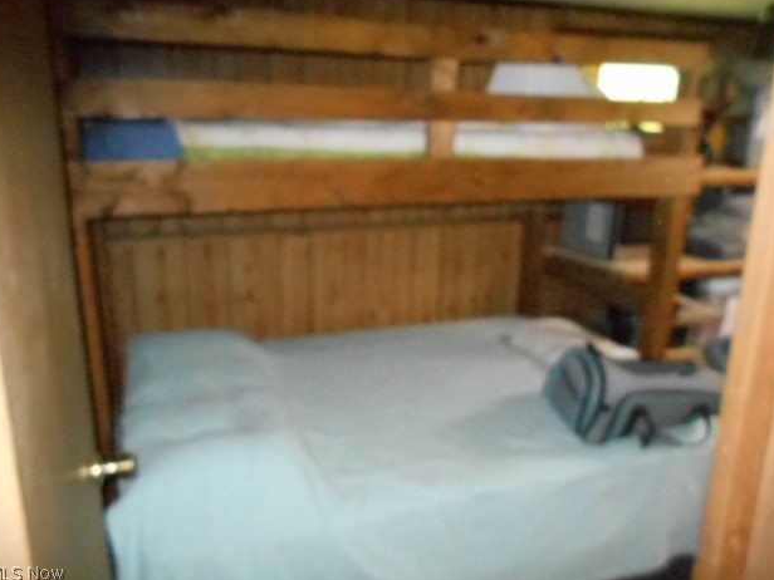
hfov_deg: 65.3
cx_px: 384
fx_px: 604
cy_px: 285
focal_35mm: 27
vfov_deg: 51.4
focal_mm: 4.6
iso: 1600
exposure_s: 1/25
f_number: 8
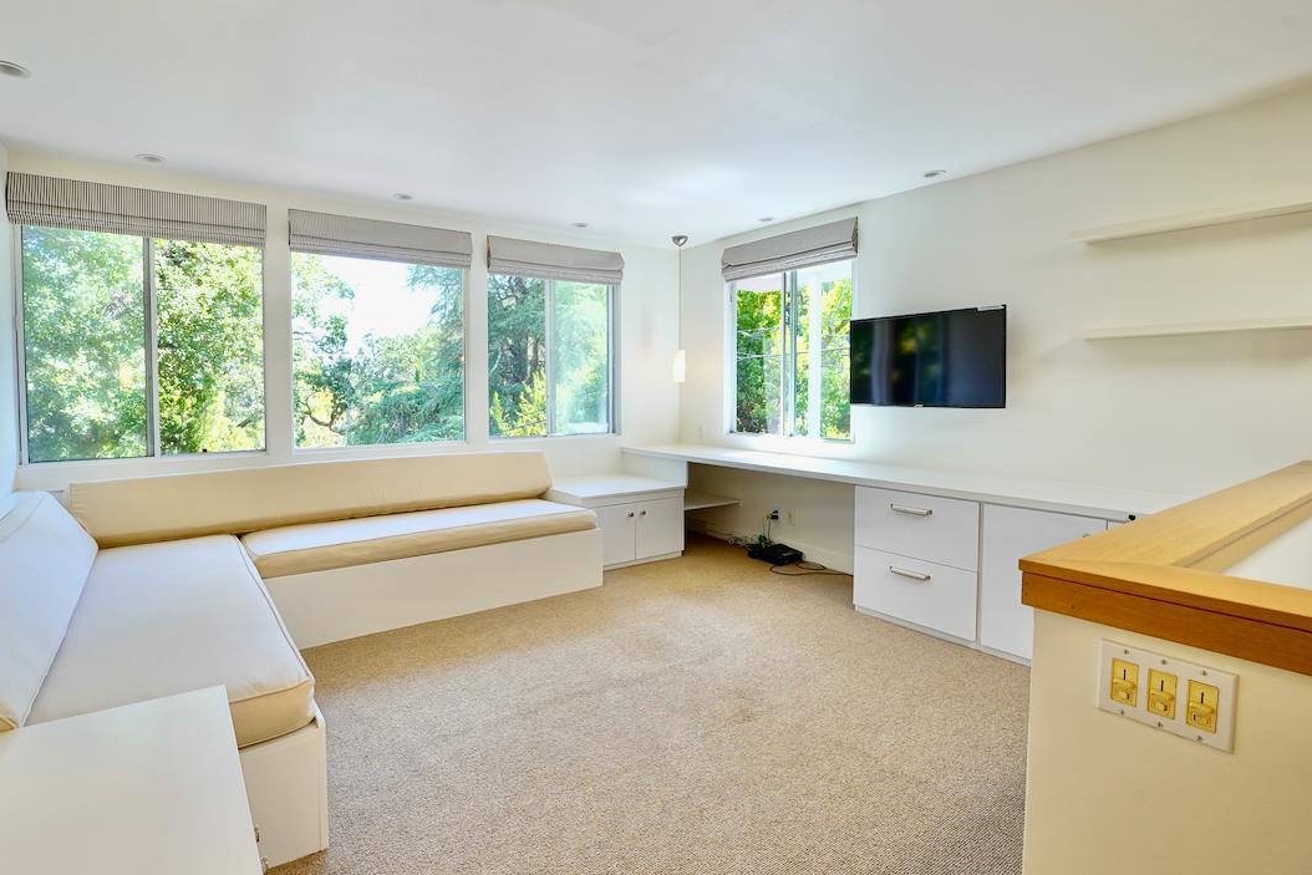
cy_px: 412
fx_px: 620
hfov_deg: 92.9
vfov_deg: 70.4
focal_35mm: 17
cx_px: 585
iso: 1000
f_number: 9
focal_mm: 14
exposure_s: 1/60
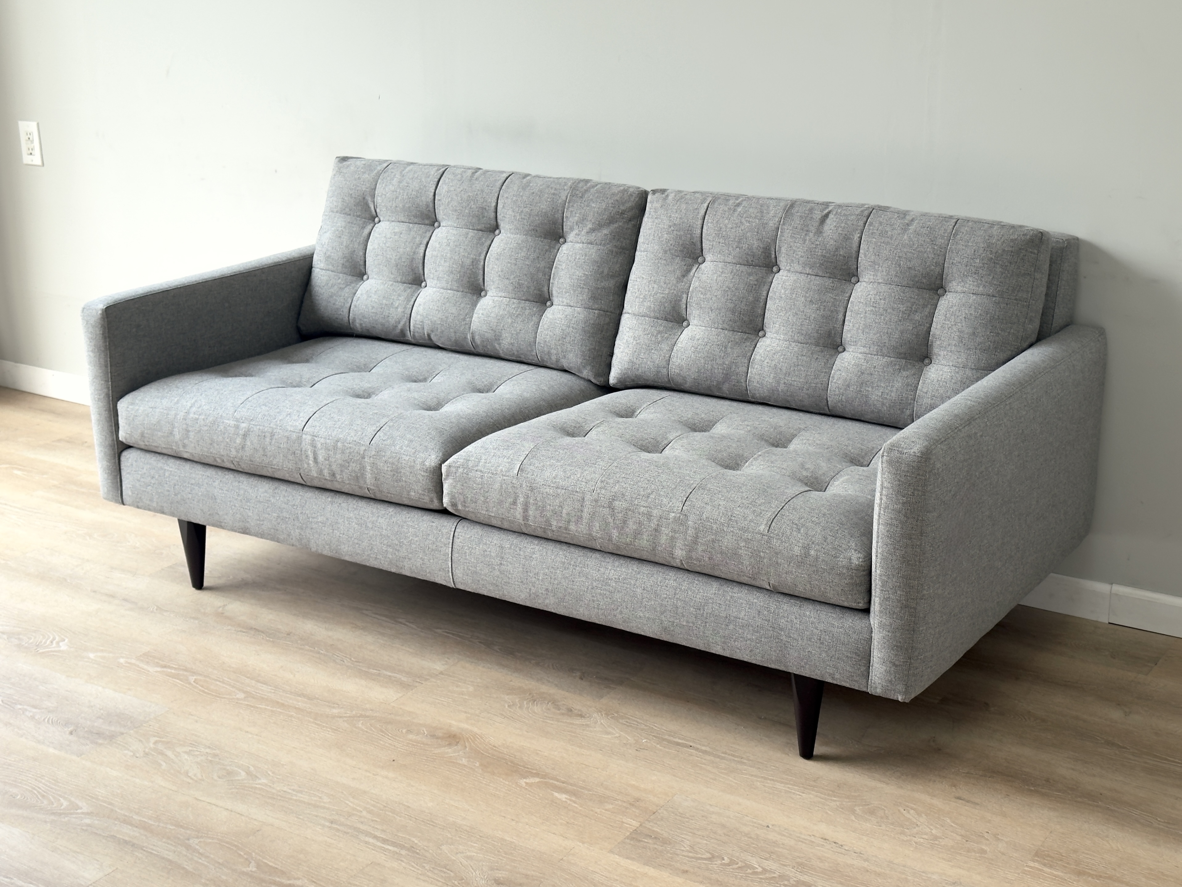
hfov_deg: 39.7
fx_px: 1639
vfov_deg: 30.3
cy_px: 444
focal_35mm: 48
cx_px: 591
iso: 50
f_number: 1.78
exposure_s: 1/129
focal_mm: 6.76
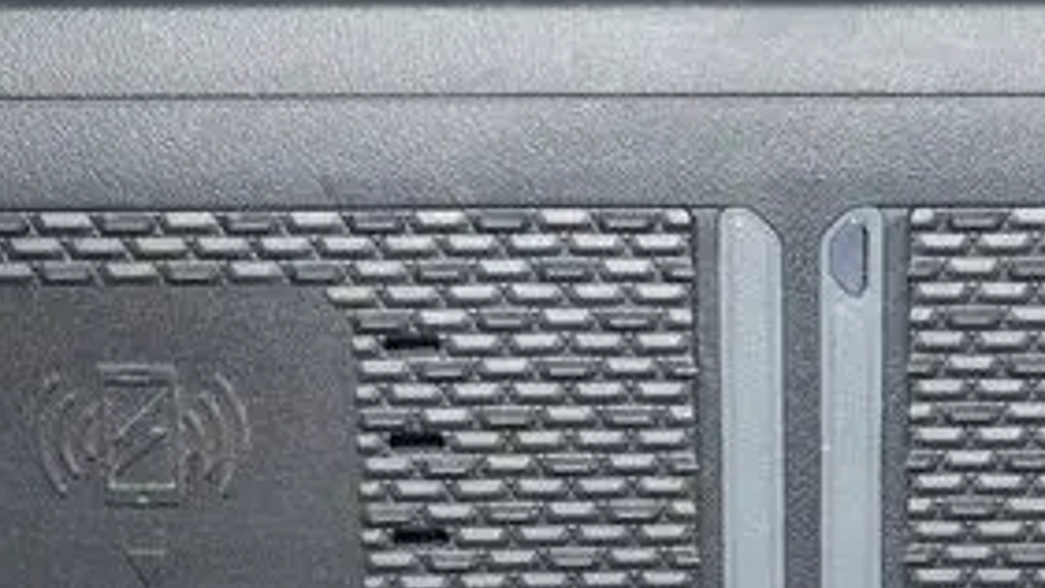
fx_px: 3990
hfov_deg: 14.8
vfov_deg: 8.3
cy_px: 750
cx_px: 818
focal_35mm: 144
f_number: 5.4
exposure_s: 1/60
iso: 200
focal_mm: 29
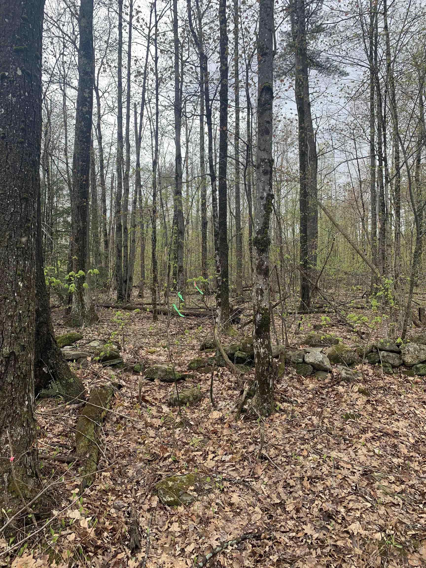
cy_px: 284
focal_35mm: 26
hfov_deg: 53.1
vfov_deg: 67.3
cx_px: 213
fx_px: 427
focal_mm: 4.25
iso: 25
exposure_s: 1/577
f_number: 1.8
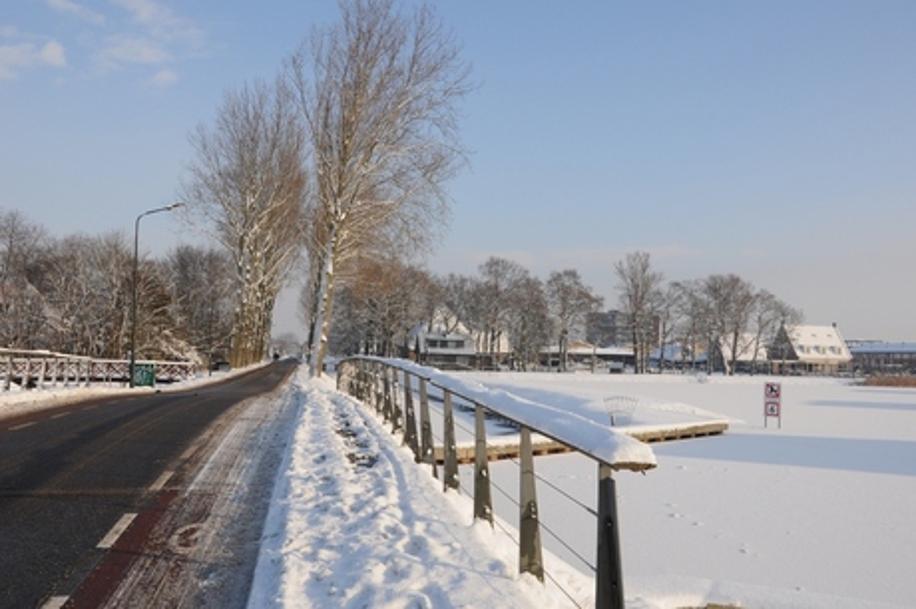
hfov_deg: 59.5
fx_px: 801
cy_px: 304
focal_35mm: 32
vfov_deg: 41.7
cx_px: 458
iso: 200
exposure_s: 1/400
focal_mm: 21
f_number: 9
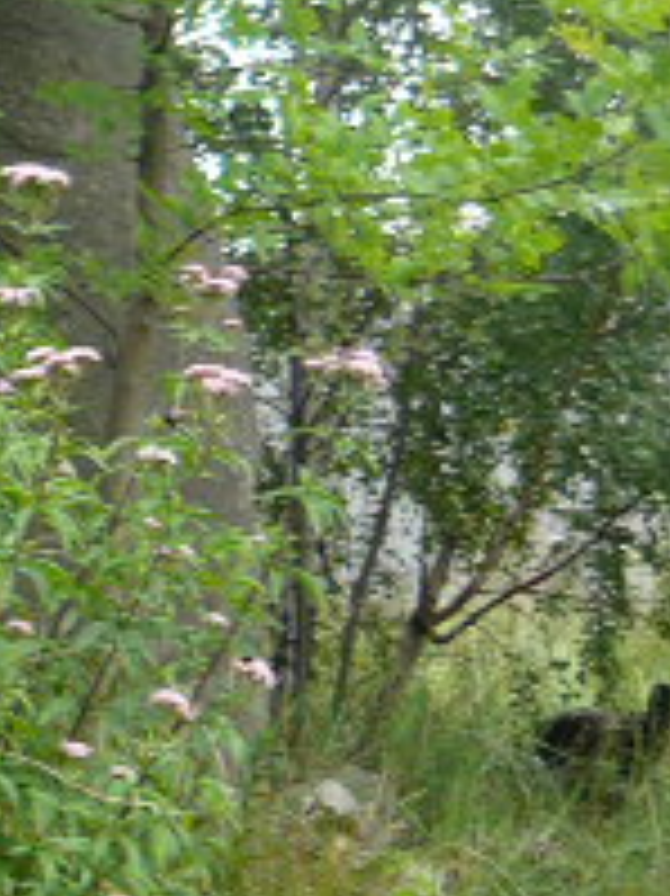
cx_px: -652
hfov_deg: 12.4
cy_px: 333
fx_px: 2738
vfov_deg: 18.5
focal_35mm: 106
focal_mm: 5.5
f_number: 2.8
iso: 100
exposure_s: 1/50
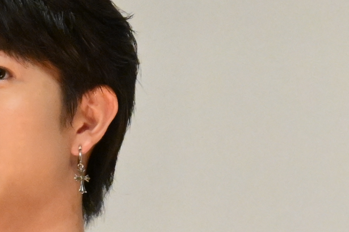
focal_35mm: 551
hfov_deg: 3.7
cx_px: -22
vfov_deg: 2.5
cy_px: 418
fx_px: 5341
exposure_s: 1/200
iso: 6400
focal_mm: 84
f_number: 6.3
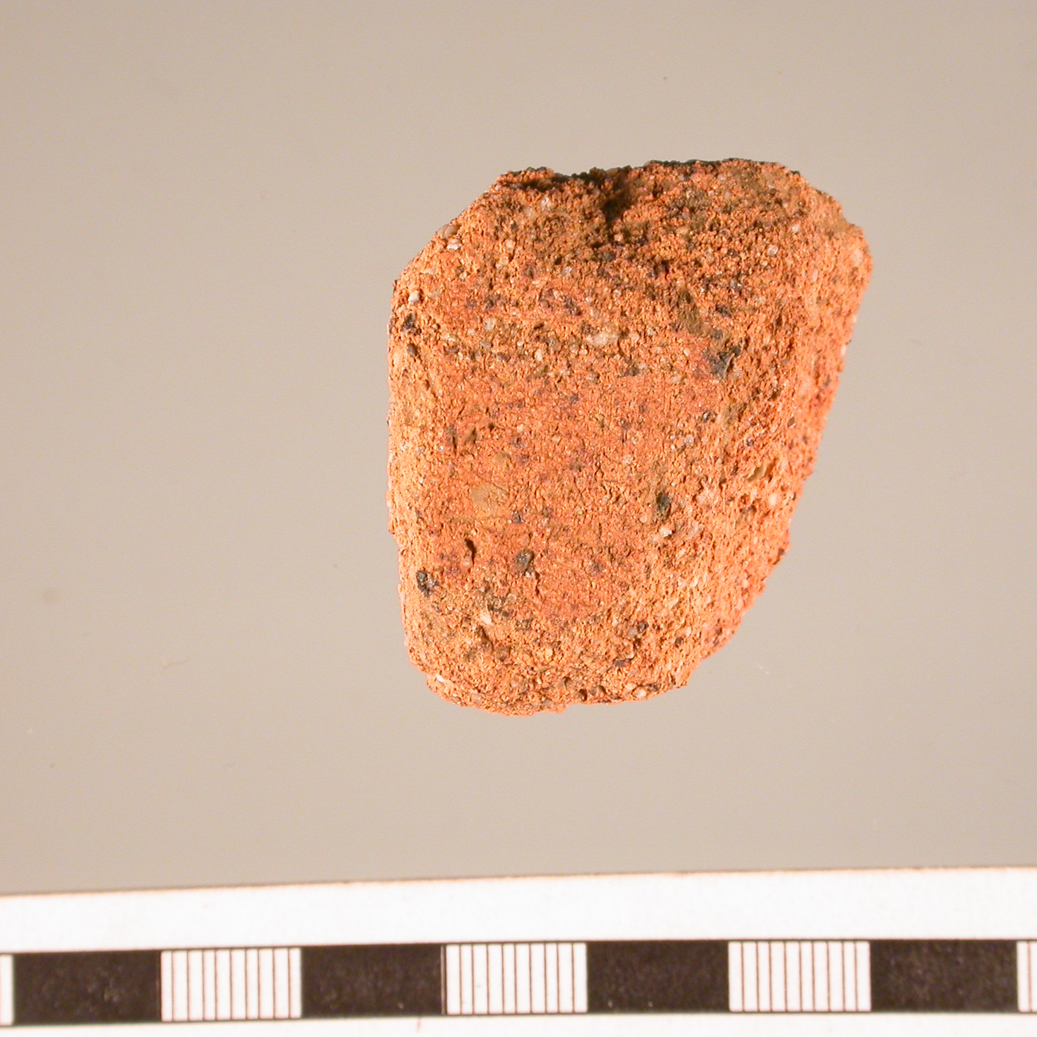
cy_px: 518
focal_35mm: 149
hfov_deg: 11.7
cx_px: 600
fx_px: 5050
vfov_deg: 11.7
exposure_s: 1/50.5
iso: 100
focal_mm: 26.2
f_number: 6.5
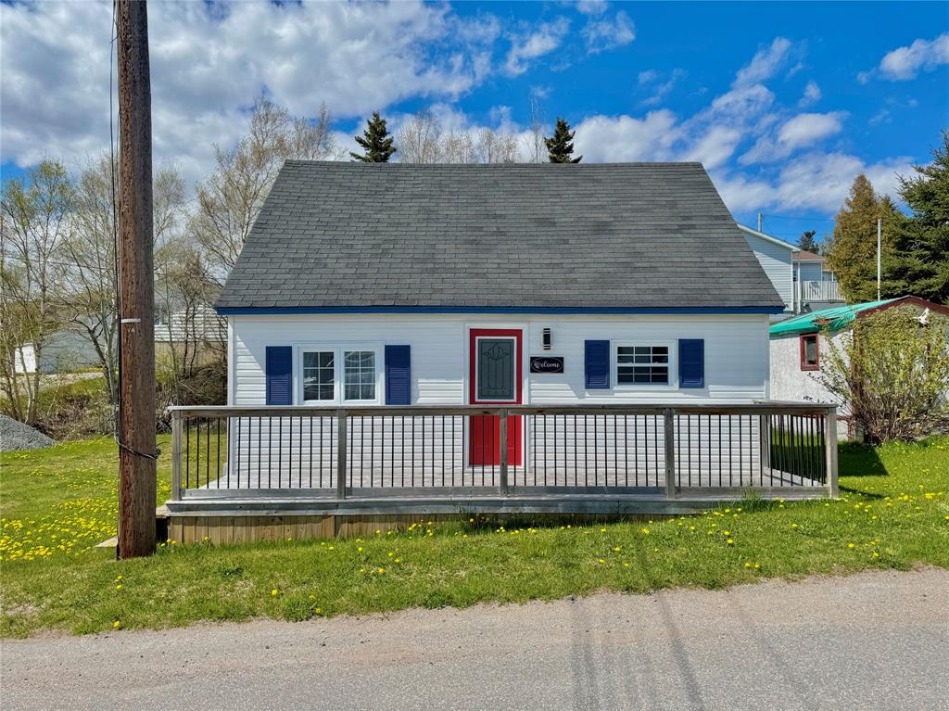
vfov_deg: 56.8
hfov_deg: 71.6
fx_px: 658
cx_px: 474
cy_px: 356
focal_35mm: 24
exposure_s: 1/7092
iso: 80
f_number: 1.78
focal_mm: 6.76
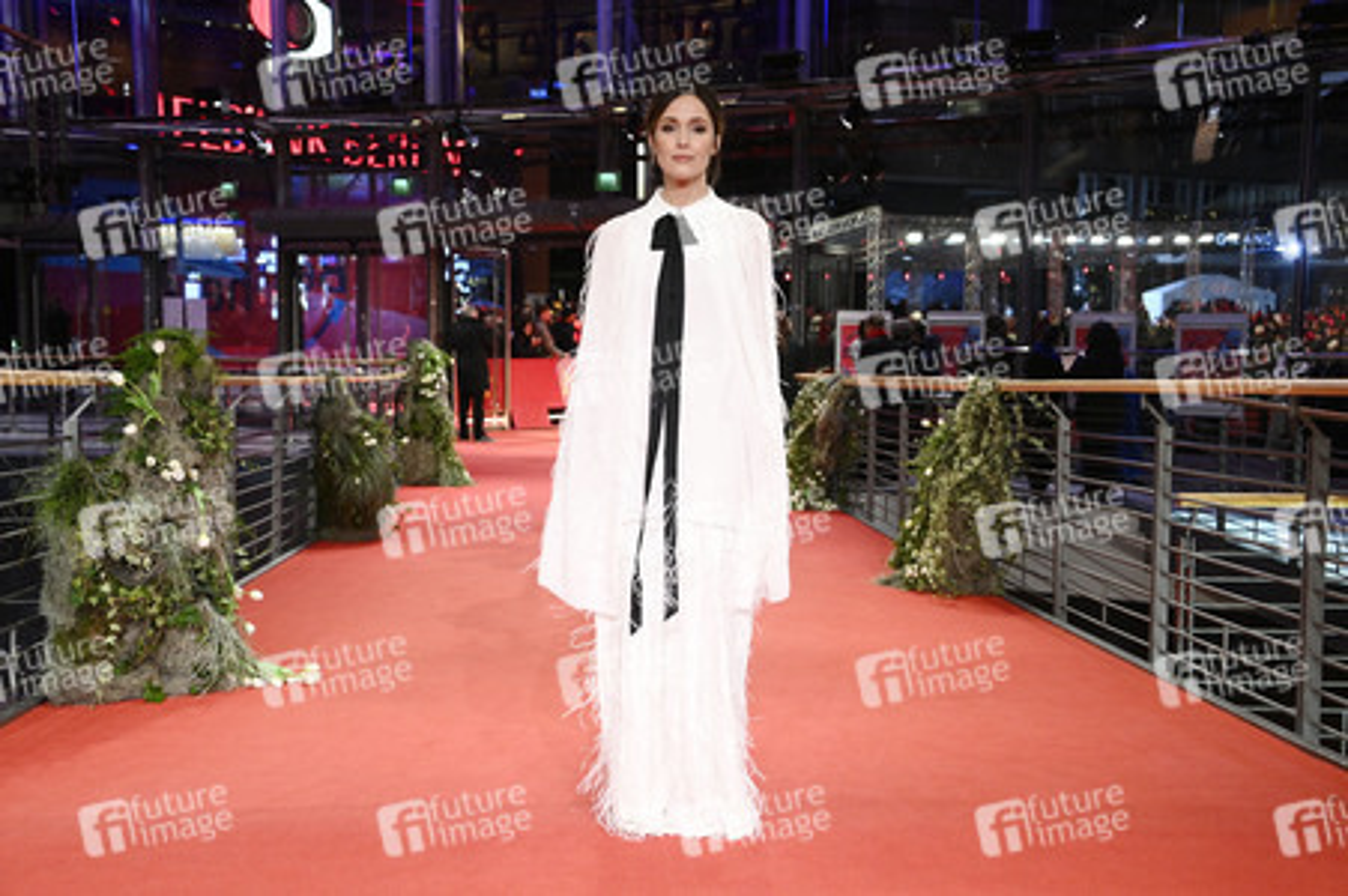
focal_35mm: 45
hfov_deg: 43.6
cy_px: 448
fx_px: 1684
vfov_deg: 29.8
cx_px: 674
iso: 5000
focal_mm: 45
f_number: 5.6
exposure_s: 1/200
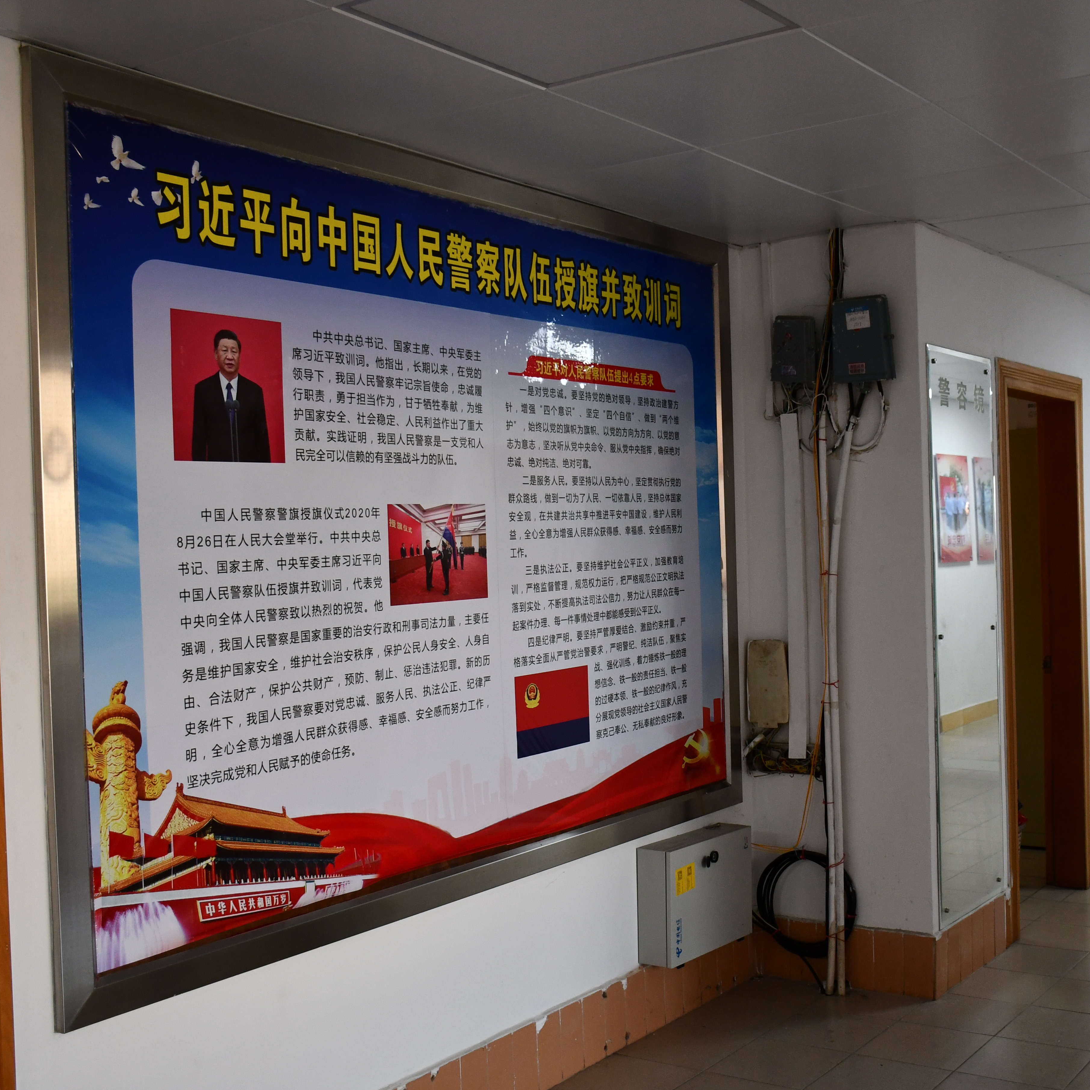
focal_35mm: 39
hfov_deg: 42.2
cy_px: 546
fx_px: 1389
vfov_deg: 42.8
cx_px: 729
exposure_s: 1/125
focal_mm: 20
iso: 800
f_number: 3.5
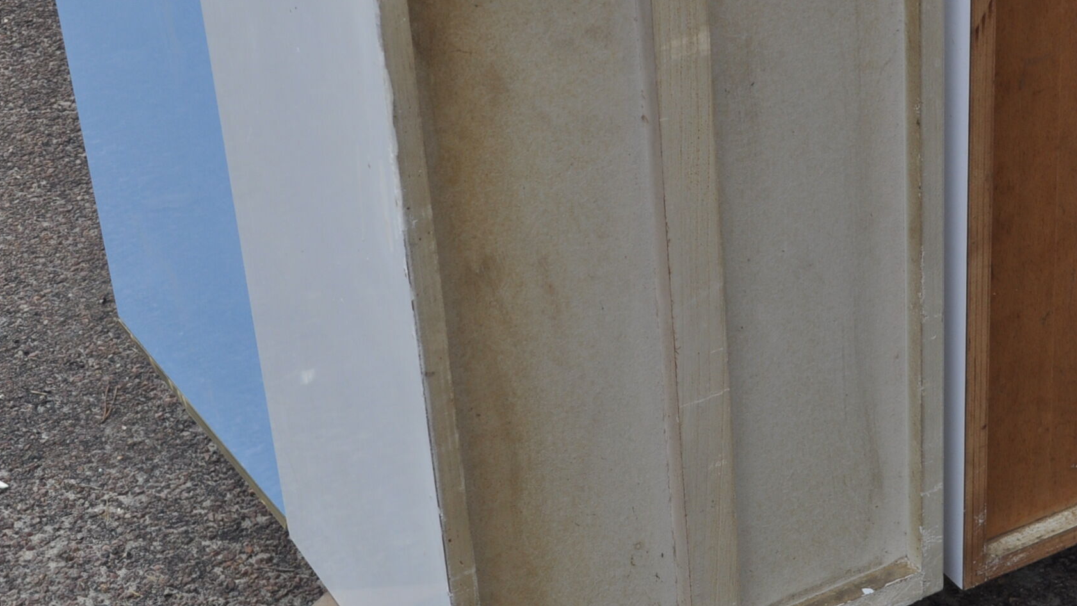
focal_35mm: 78
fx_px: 2227
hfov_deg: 27.1
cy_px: 168
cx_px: 664
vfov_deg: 15.4
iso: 200
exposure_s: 1/160
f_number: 6.3
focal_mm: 26
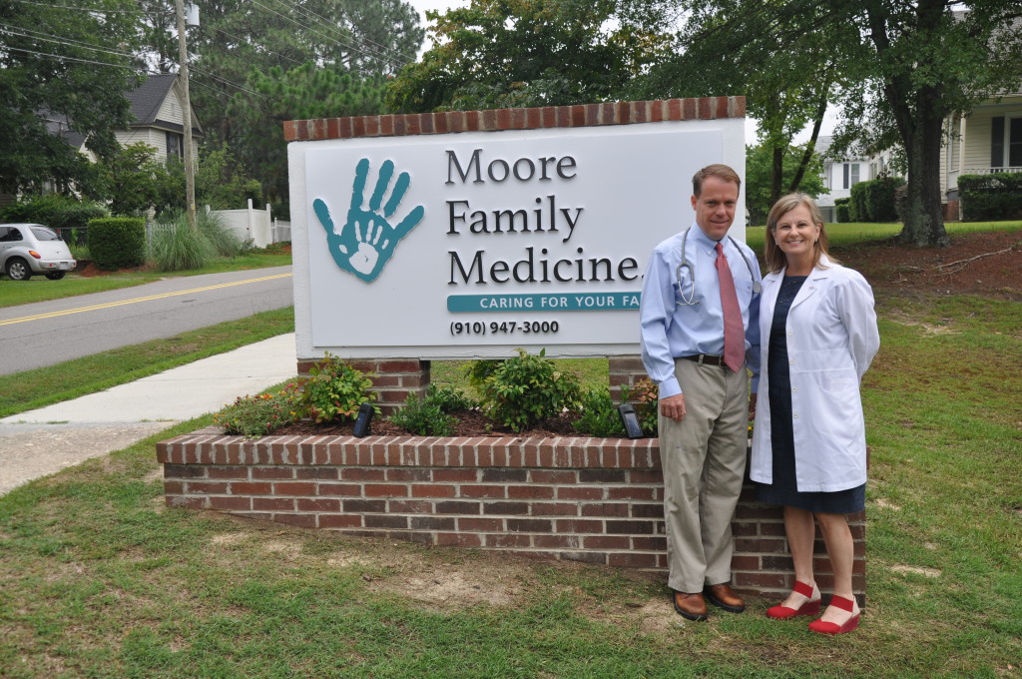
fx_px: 1063
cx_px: 511
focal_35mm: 38
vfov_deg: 35.4
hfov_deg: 51.3
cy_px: 340
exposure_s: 1/200
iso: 200
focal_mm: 25
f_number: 7.1
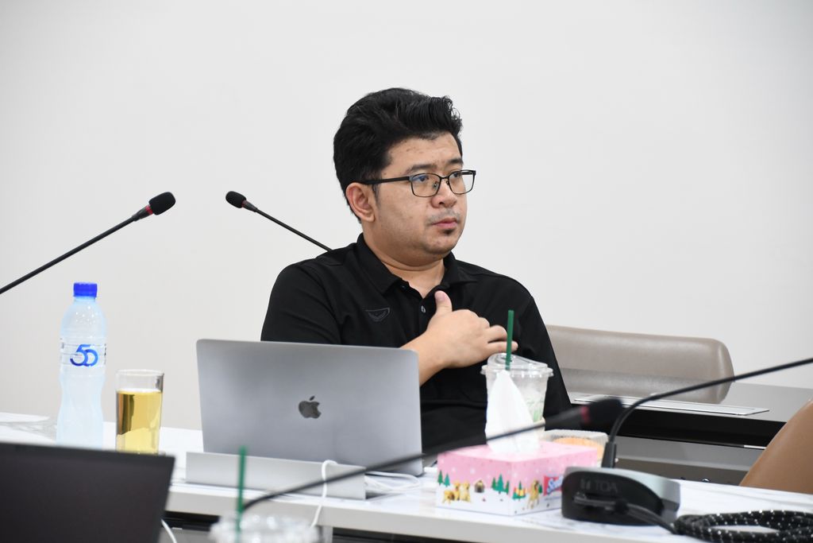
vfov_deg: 7.9
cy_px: 272
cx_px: 406
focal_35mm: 174
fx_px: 3930
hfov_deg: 11.8
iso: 1600
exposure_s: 1/30
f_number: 5.6
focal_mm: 116
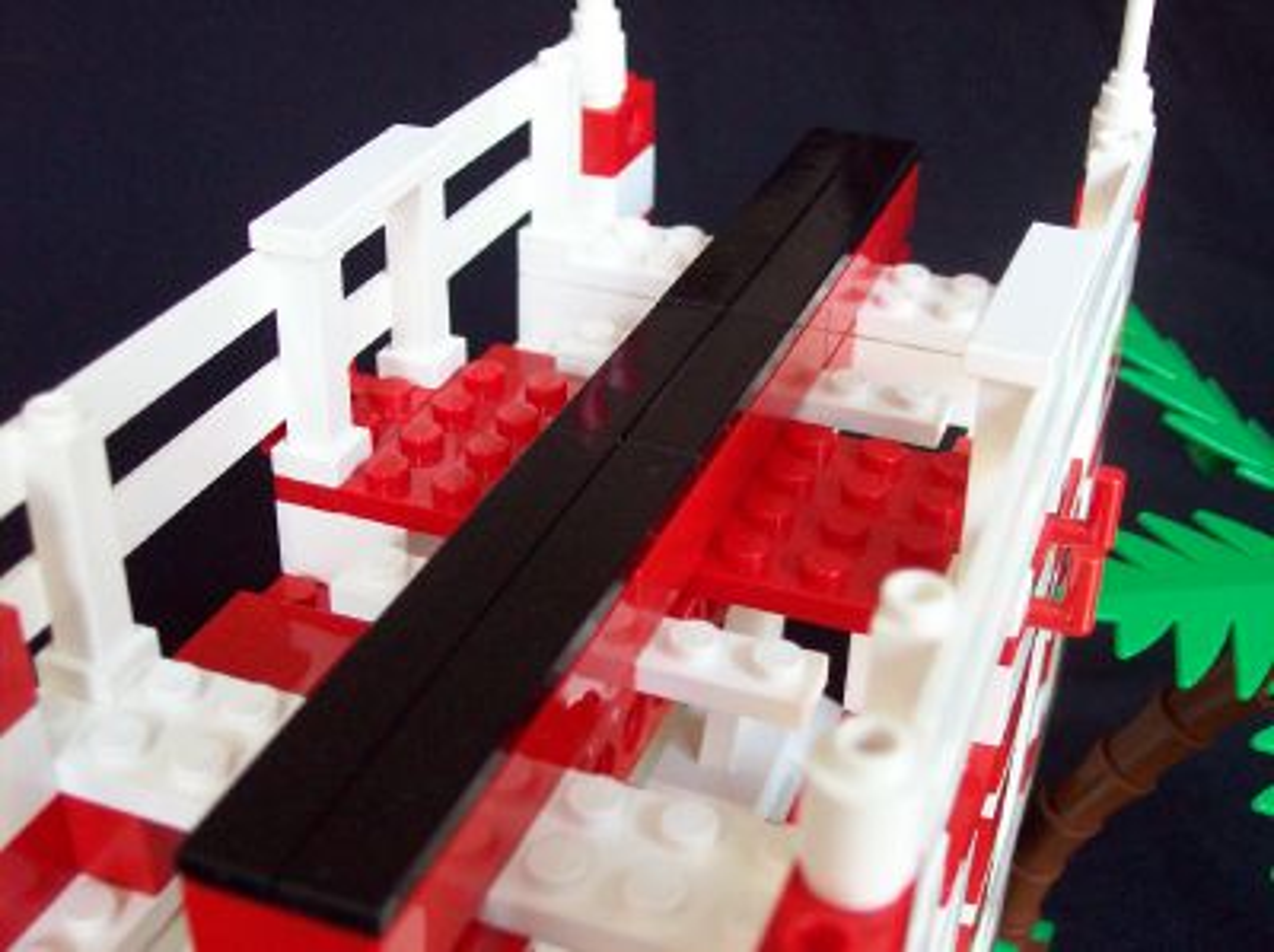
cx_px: 637
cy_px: 476
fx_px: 1654
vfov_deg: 32.1
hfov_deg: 42.1
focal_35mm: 45
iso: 160
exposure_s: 1/19.1
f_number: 3
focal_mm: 7.6
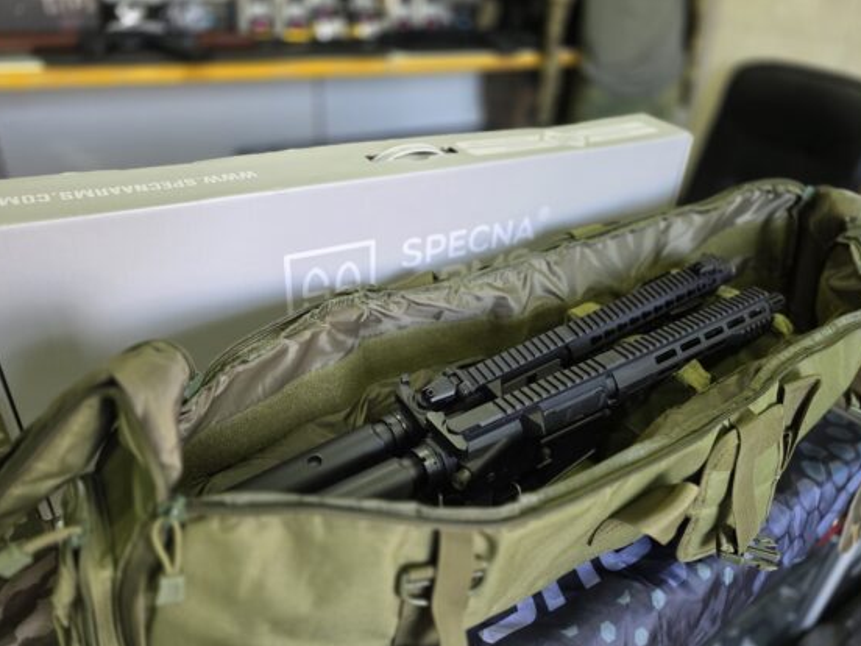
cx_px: 452
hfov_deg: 69.3
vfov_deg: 54.8
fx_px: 622
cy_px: 348
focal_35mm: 25
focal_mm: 6.3
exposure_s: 1/100
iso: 250
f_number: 1.7
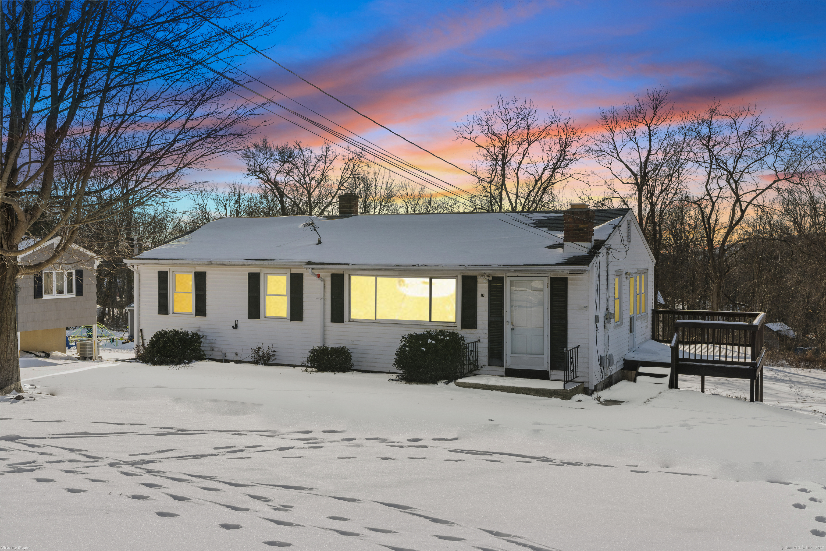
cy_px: 276
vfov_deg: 37.9
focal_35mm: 35
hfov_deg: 54.4
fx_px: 803
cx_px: 413
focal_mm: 35
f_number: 8
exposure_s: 1/640
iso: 400
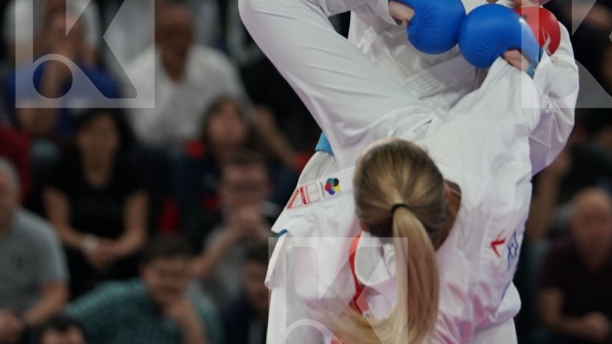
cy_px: 40
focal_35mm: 460
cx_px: 338
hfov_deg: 4.7
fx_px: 7464
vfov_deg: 2.6
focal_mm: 200
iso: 1600
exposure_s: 1/1000
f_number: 2.8
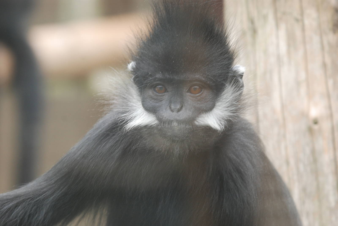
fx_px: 3243
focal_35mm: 345
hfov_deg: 6.0
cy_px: 113
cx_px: 169
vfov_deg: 4.0
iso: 400
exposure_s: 1/60
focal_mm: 230
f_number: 6.3
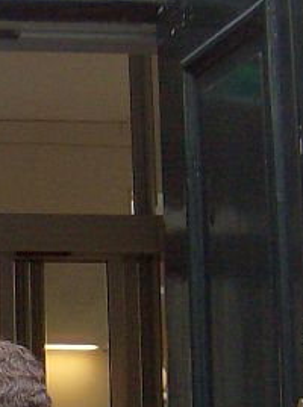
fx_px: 1608
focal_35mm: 137
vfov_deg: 14.4
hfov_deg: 10.3
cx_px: -187
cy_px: 251
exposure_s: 1/64
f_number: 2.8
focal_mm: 6
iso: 143
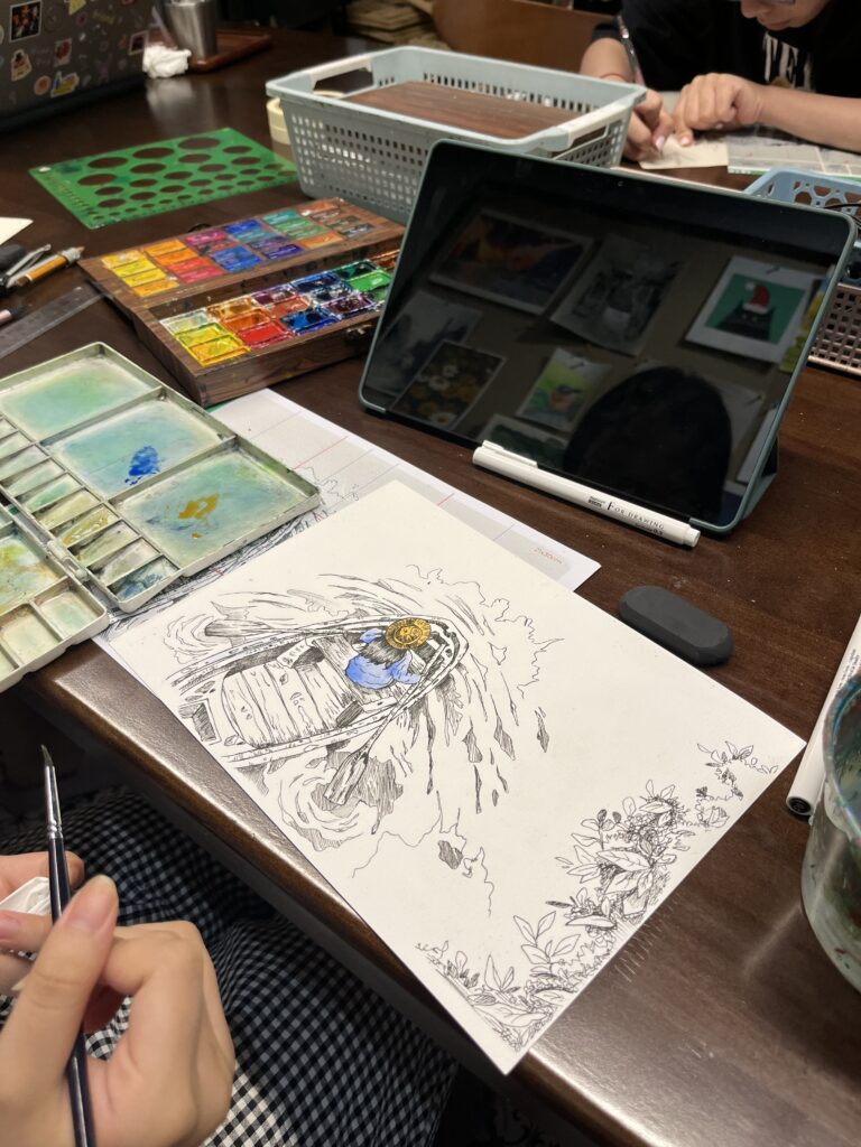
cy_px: 574
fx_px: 862
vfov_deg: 67.3
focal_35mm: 26
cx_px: 430
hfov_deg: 53.1
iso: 80
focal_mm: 5.1
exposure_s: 1/100
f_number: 1.6
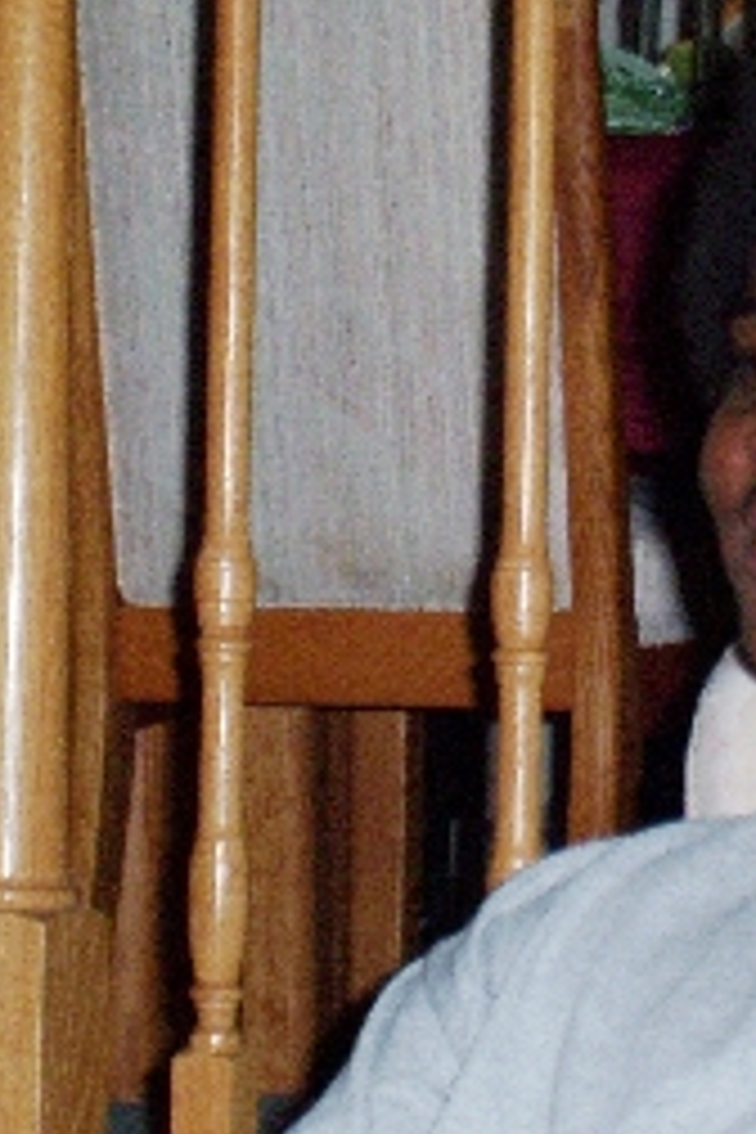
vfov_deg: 11.3
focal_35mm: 182
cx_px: 428
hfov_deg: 7.5
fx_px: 5733
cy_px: 450
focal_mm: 16.61
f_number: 4.72
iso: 140
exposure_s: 1/90
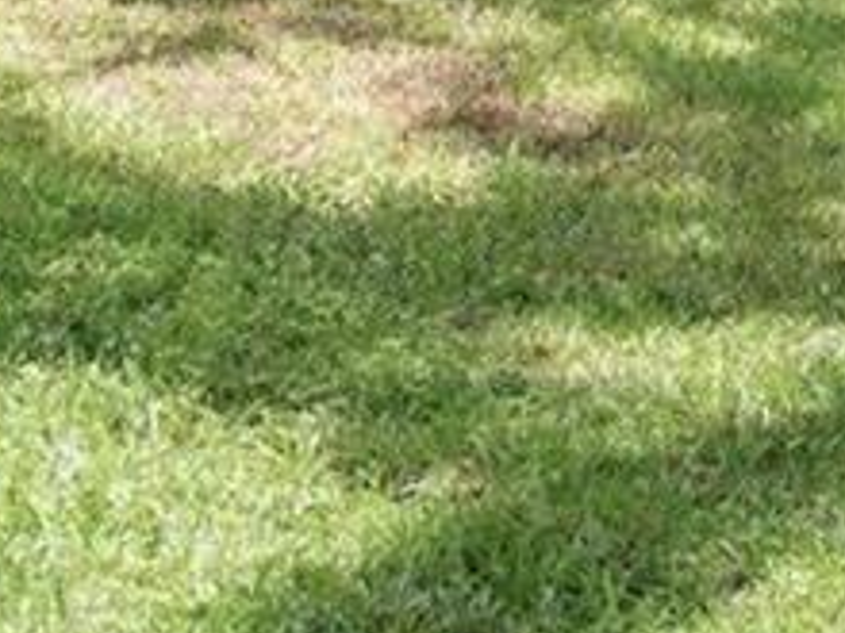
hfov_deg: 9.1
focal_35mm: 217
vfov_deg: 6.5
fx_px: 5297
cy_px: -821
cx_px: 557
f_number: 8
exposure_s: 1/160
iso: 400
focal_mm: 31
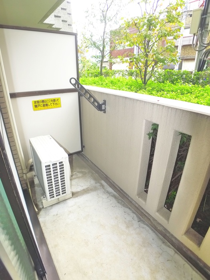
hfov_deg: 56.8
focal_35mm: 24
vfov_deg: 71.6
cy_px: 140
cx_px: 105
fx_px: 194
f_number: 2.2
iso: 400
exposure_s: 1/125
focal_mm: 5.1
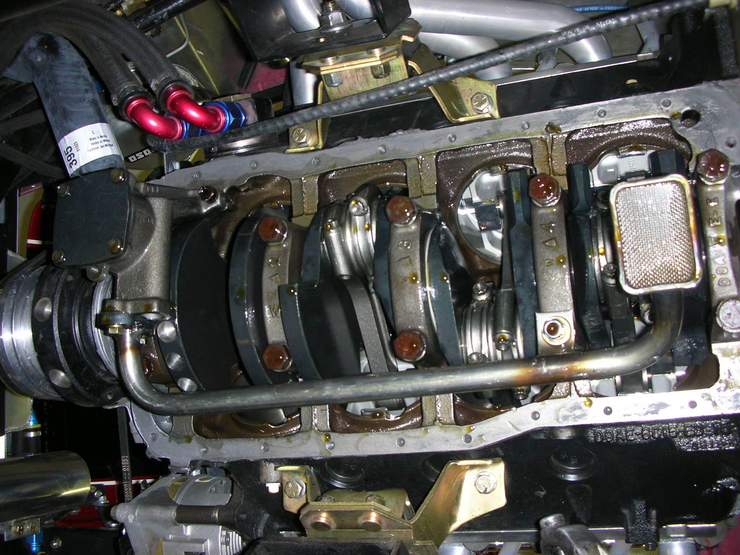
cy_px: 279
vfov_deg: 39.7
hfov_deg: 51.3
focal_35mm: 36
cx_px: 360
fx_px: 770
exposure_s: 1/60.1
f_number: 3
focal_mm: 5.8
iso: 50
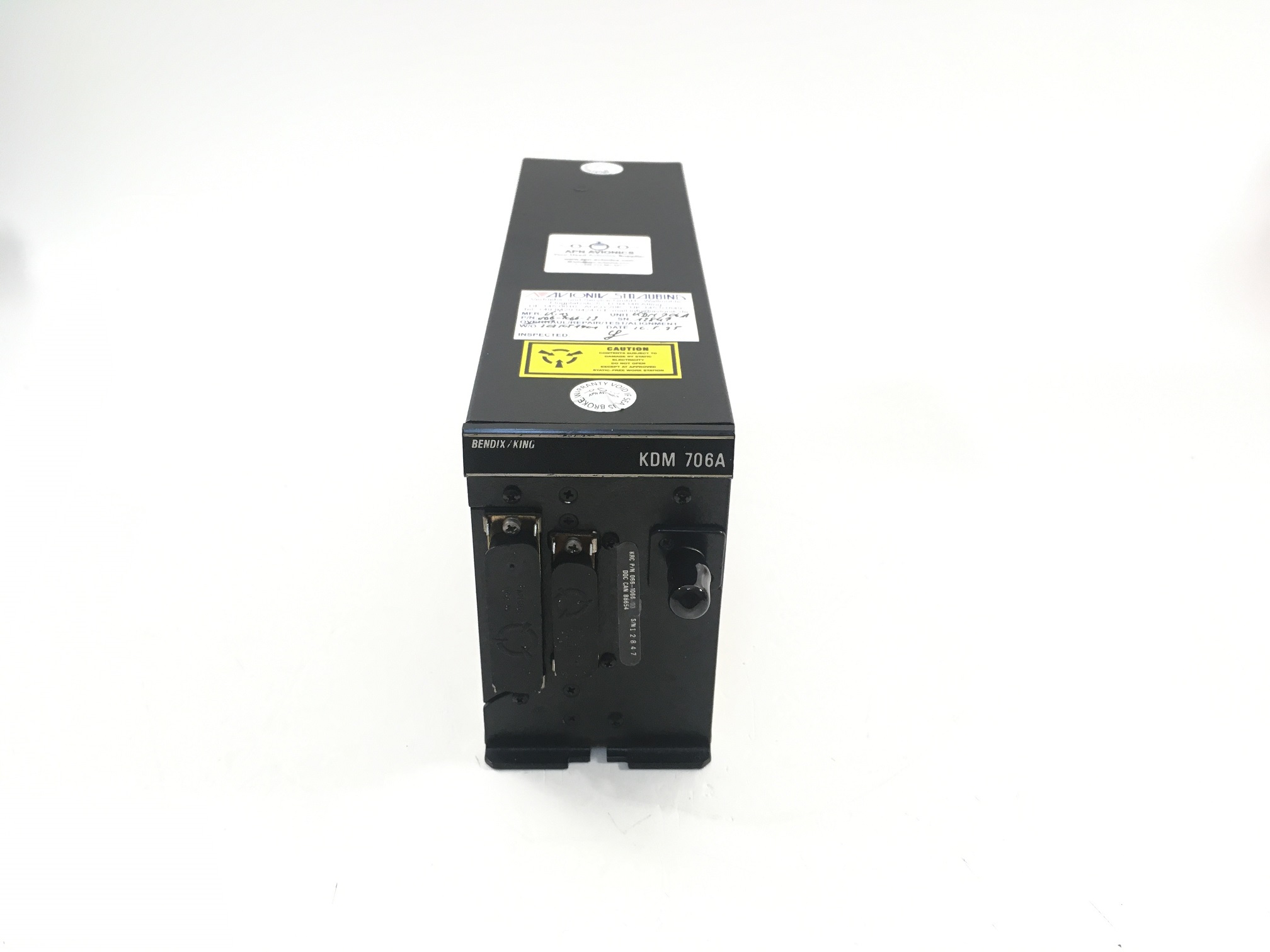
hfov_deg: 61.7
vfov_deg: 48.2
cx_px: 635
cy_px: 476
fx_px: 1064
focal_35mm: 29
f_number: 2.2
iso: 40
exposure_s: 1/33
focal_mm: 4.15
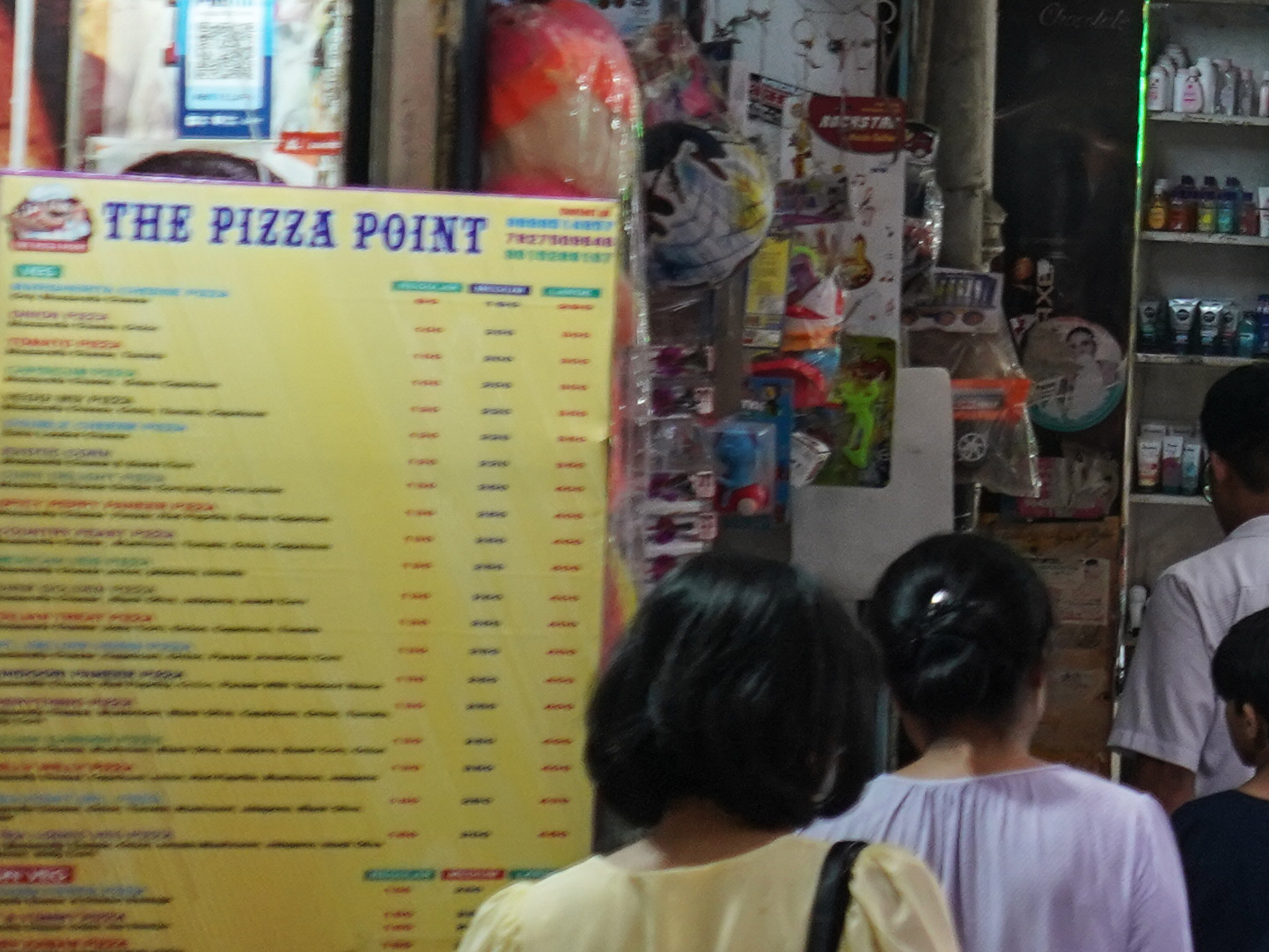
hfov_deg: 15.3
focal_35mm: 116
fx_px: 4253
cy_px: 175
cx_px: 2073
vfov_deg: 12.7
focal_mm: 29
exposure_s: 1/160
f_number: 4
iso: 1000
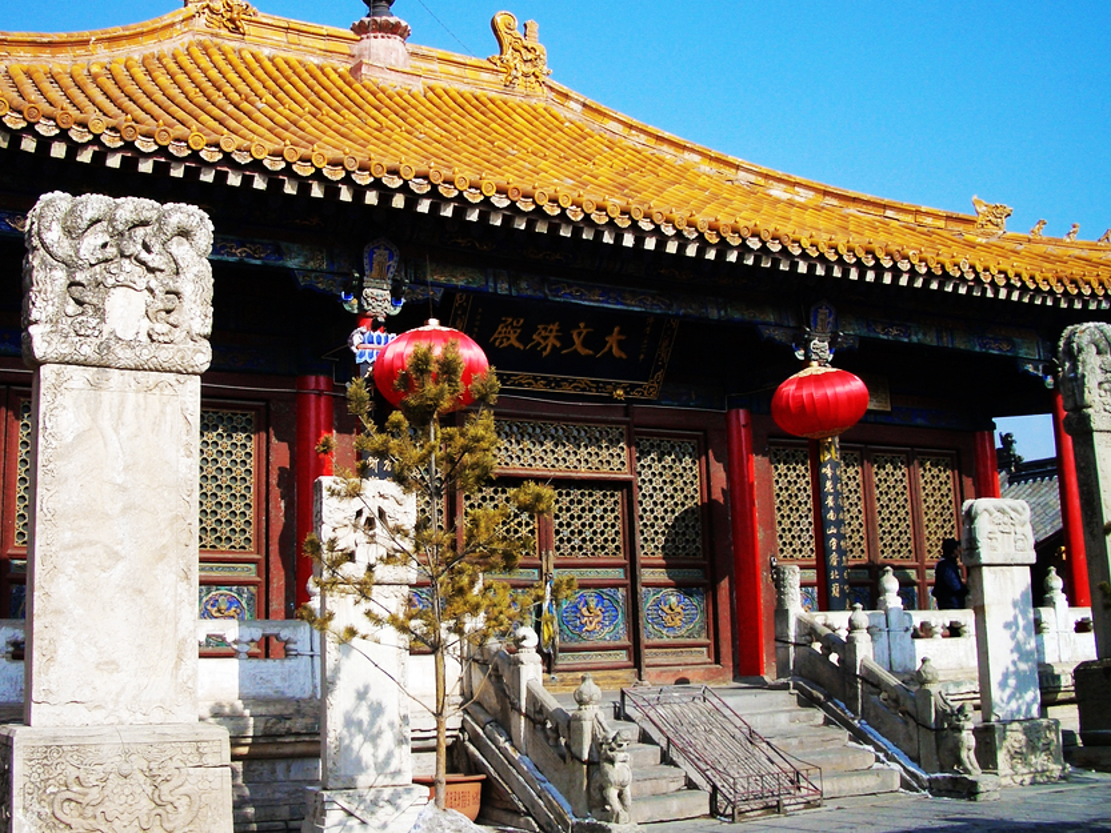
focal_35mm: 42
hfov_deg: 44.6
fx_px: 1348
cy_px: 388
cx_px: 445
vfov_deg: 34.3
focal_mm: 5.8
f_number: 4.3
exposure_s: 1/640
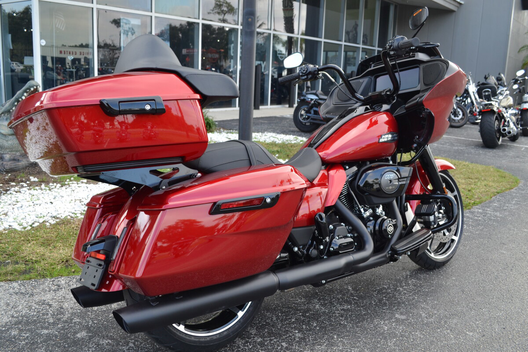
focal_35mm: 33
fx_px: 484
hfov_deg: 57.2
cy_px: 176
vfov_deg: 40.0
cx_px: 264
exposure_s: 1/125
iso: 180
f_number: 5.6
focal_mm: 22
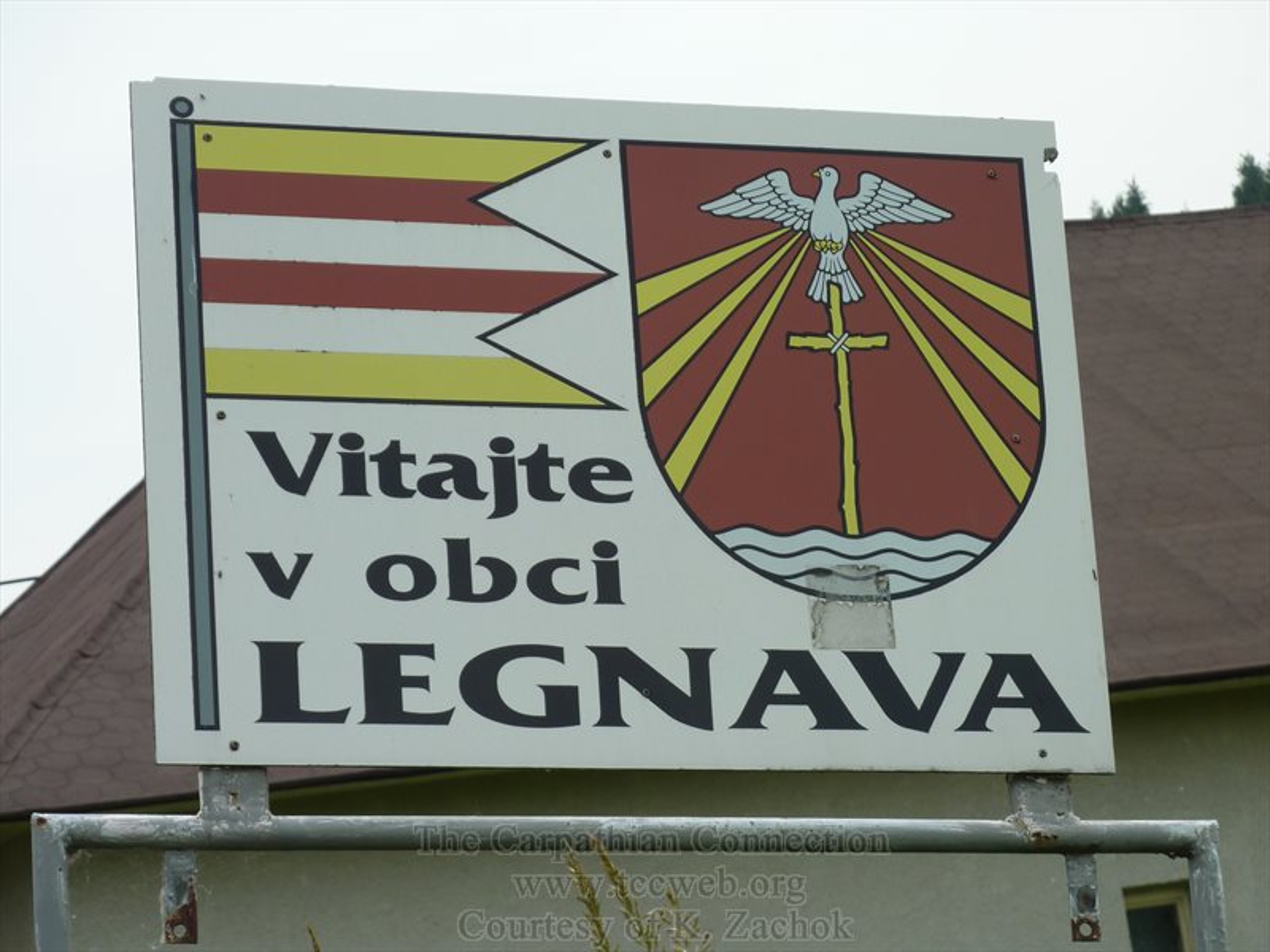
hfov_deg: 13.4
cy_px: 476
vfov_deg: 10.1
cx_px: 635
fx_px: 5393
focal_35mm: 147
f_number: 5
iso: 80
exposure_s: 1/500
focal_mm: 24.1
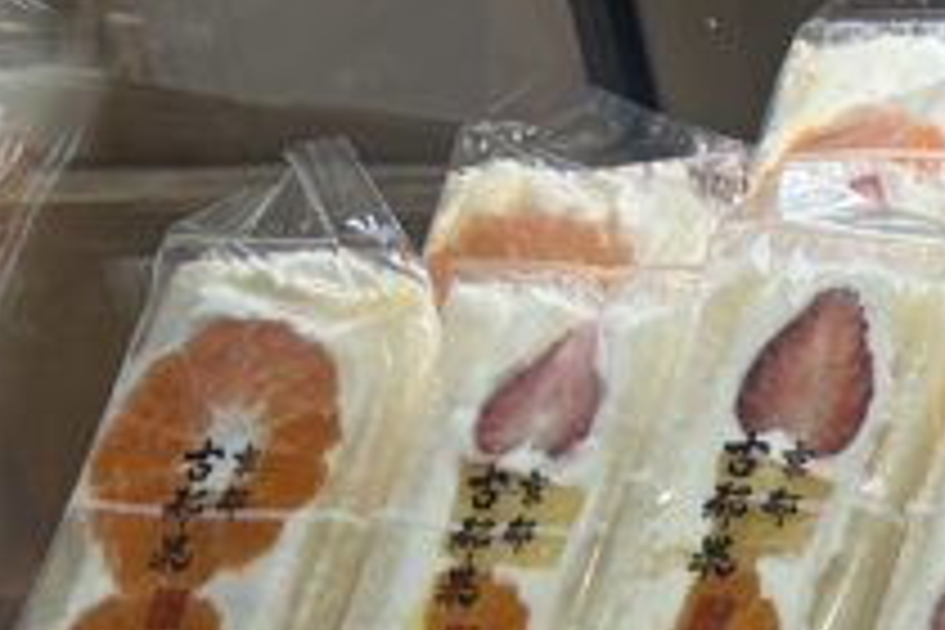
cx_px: 1755
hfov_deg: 11.5
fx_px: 4331
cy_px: 1458
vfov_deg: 7.8
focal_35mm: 165
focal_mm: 5.96
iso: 64
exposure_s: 1/254
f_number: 1.6
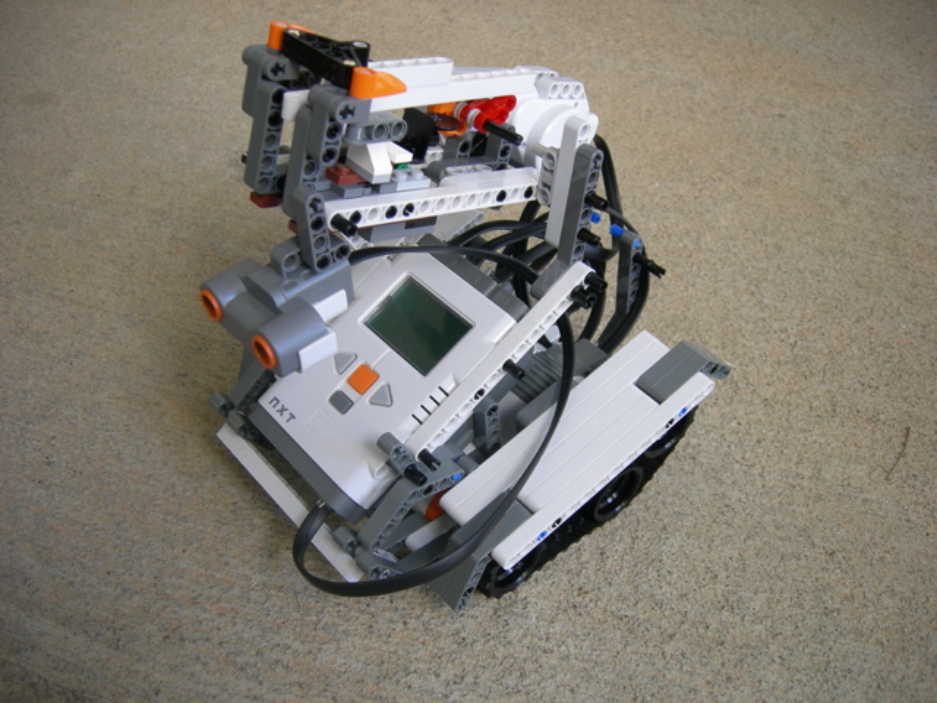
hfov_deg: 51.4
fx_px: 974
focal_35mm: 36
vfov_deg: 39.7
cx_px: 468
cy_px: 352
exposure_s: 1/21.2
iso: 64
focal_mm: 7.5
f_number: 2.7
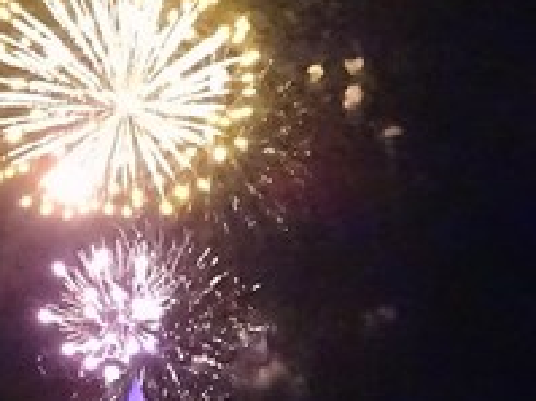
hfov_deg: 11.0
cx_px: 102
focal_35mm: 179
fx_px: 2770
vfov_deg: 8.3
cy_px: 188
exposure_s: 1/8
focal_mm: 17.49
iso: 12800
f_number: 5
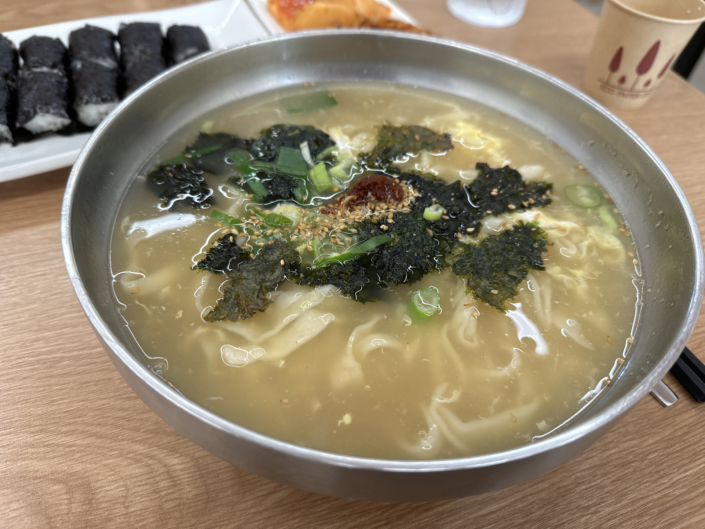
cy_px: 264
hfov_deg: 71.6
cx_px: 352
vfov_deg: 56.8
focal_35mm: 24
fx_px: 489
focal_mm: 6.86
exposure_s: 1/120
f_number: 1.78
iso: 160
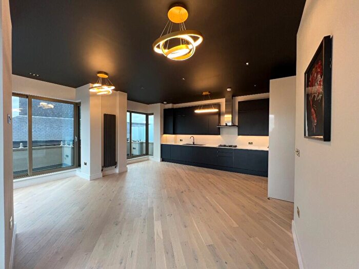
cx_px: 180
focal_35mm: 13
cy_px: 134
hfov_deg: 106.2
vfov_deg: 89.9
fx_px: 135
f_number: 1.8
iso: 80
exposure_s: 1/100
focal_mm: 1.57
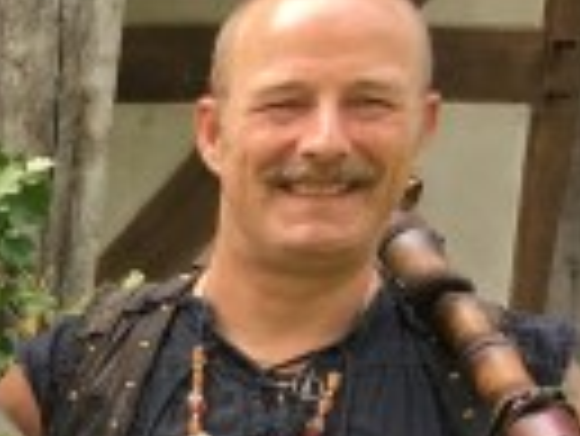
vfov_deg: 10.0
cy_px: 638
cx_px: -832
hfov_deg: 11.3
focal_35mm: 144
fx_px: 2415
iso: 25
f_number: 2.2
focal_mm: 4.15
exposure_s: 1/137
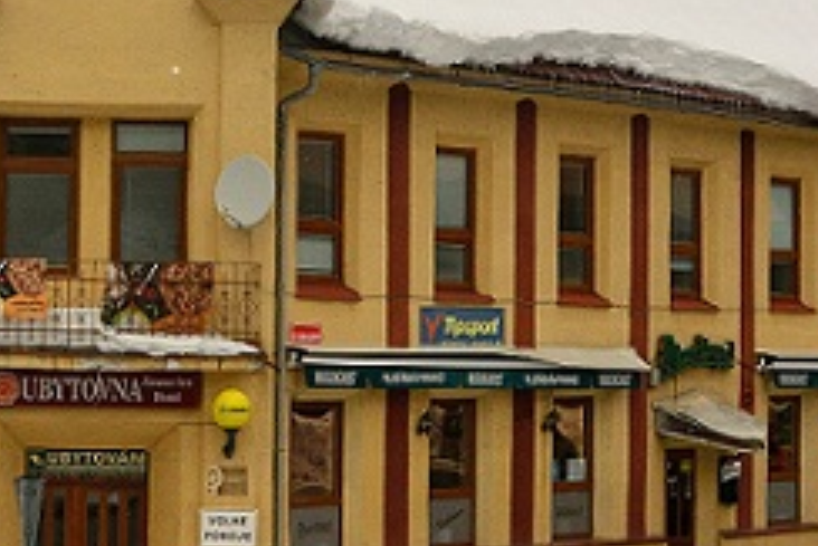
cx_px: 49
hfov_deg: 17.0
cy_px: 166
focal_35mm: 118
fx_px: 2691
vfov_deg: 11.6
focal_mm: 29
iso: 800
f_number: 4
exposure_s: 1/400
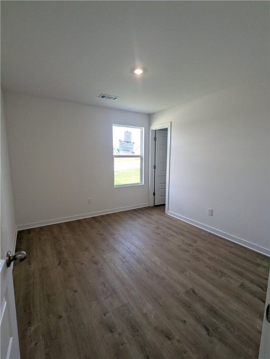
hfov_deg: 78.2
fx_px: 166
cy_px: 180
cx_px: 135
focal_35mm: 16
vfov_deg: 94.4
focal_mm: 2.35
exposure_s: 1/120
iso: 60
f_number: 2.2
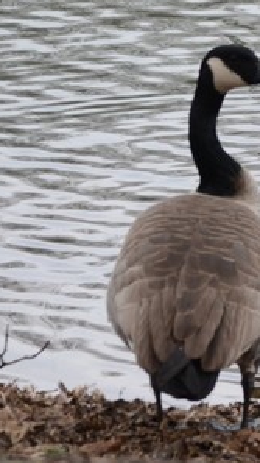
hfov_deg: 0.8
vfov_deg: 1.5
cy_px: 127
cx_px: 540
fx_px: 18169
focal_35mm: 1482
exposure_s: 1/125
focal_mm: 350
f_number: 6
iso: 800
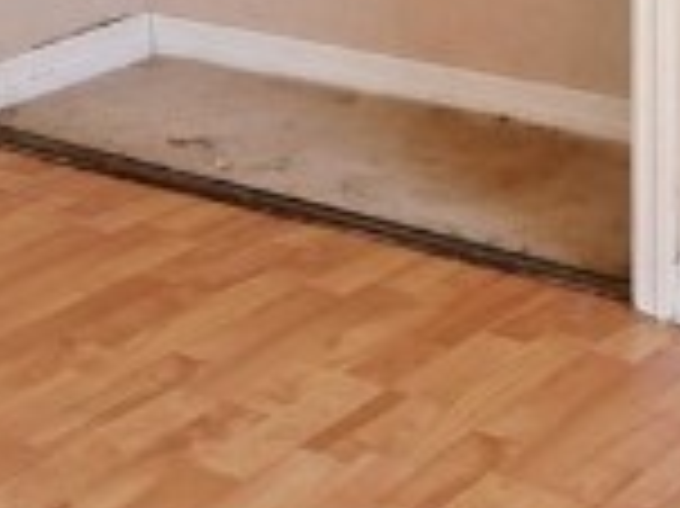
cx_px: 90
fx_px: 1865
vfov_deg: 14.6
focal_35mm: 95
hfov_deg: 20.3
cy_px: -216
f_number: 4
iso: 320
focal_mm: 7
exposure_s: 1/60
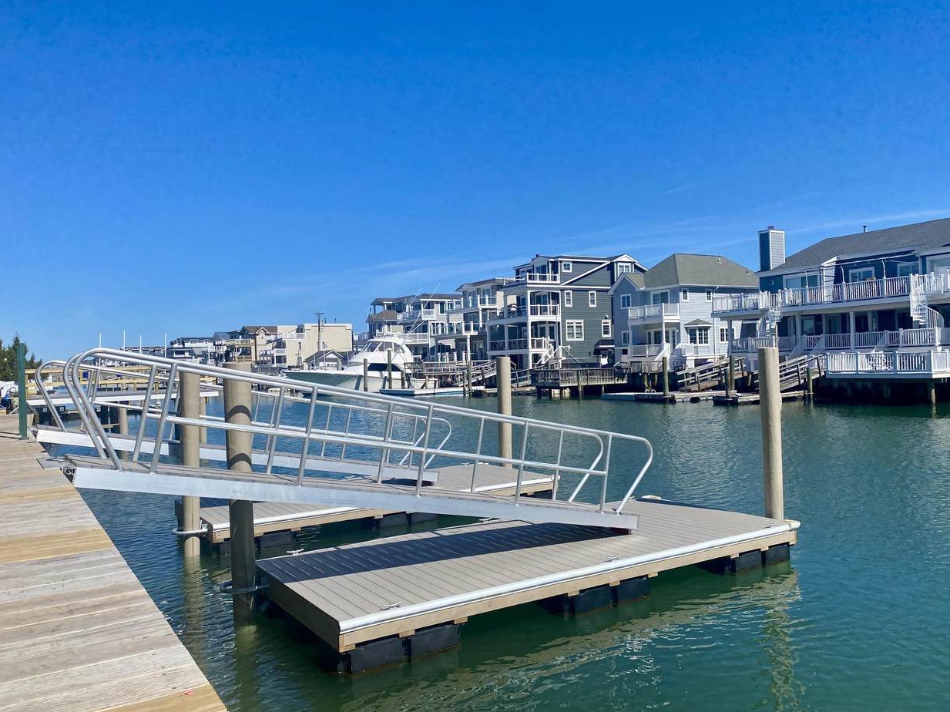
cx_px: 459
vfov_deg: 51.3
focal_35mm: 27
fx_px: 741
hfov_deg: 65.3
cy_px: 357
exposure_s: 1/4274
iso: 32
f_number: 1.8
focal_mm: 4.25
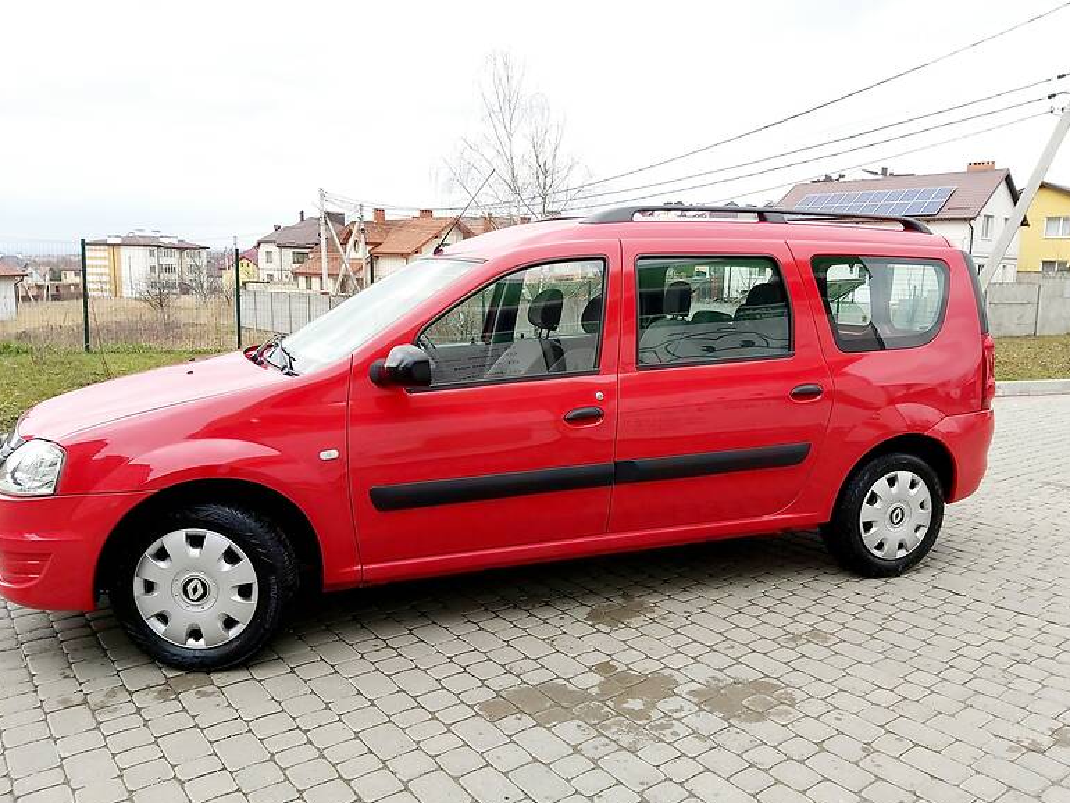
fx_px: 835
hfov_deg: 65.3
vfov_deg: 51.4
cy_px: 404
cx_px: 550
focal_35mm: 27
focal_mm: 3.9
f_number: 1.7
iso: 64
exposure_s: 1/474
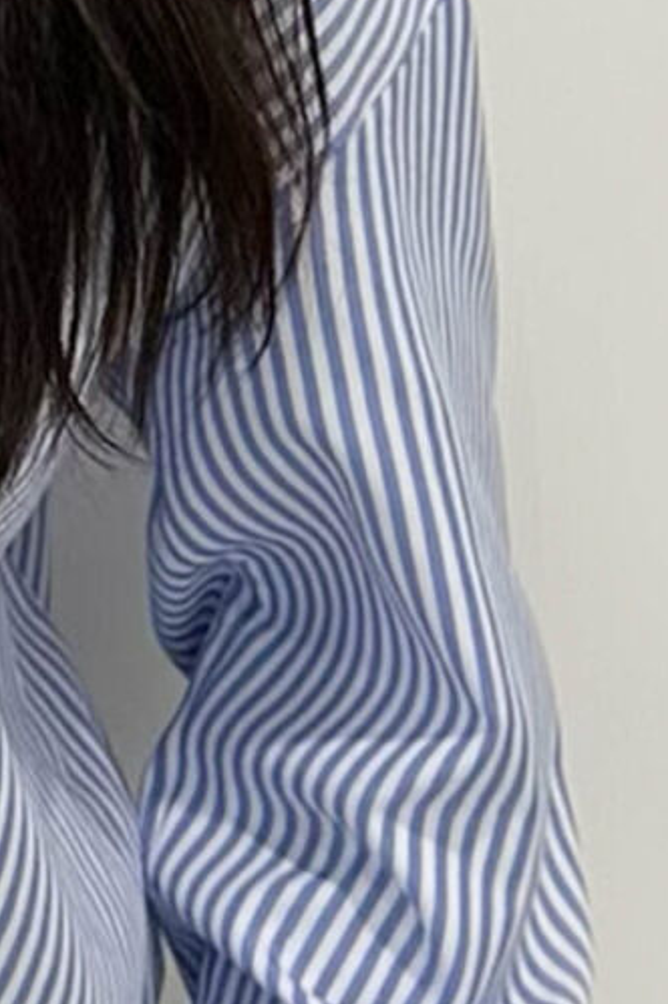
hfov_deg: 5.1
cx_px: -607
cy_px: 2
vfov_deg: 7.7
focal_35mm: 267
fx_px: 7441
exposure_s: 1/200
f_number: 5.6
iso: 200
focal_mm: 52
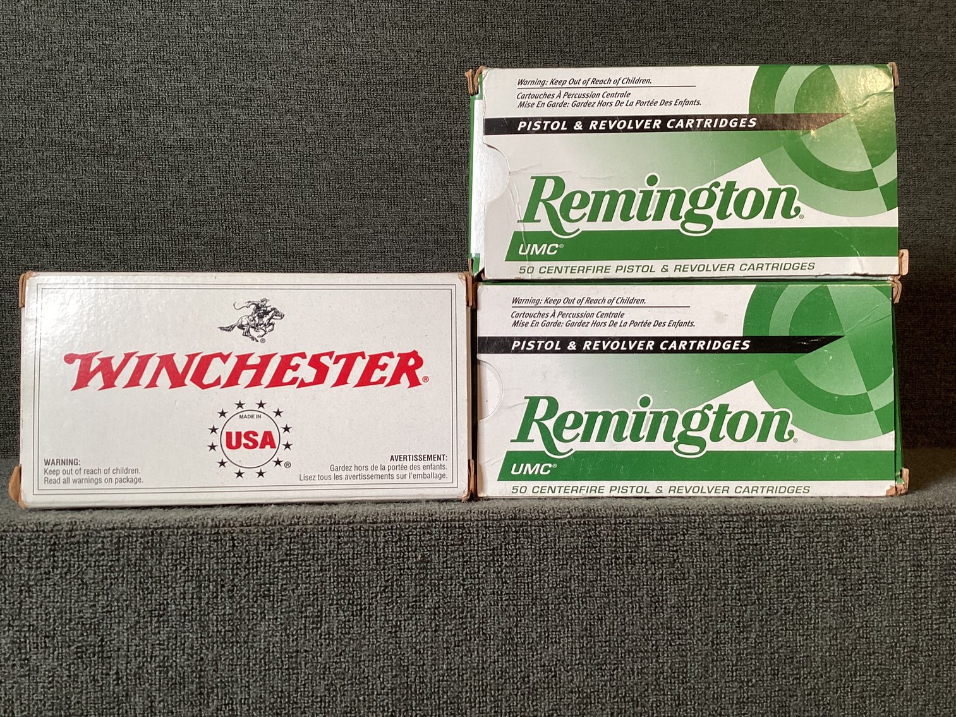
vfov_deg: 45.4
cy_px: 358
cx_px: 478
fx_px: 856
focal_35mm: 31
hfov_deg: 58.3
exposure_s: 1/50
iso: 50
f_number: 2.4
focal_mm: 3.3
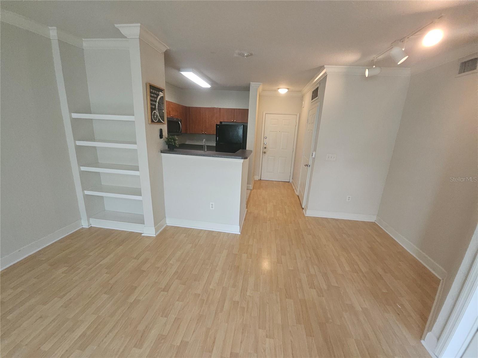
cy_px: 179
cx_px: 239
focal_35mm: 13
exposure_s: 1/60
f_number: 2.2
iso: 400
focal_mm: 1.7
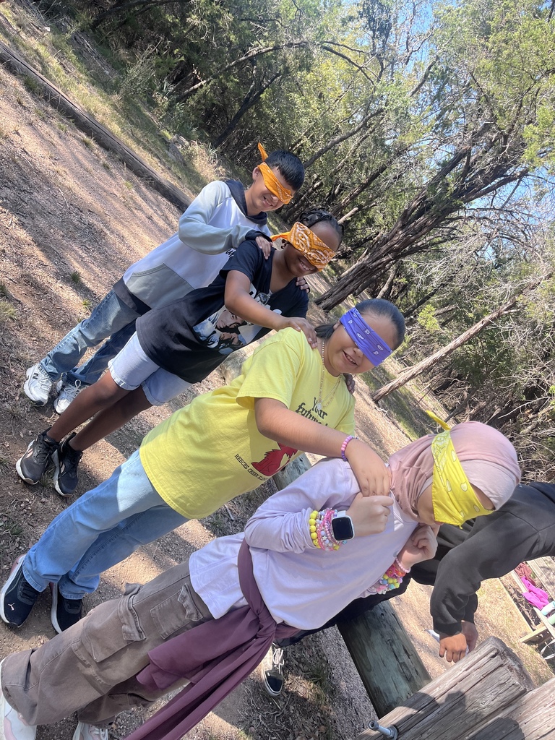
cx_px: 278
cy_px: 370
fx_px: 556
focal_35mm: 26
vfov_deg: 67.3
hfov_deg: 53.1
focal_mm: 5.1
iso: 50
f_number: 1.6
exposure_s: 1/394
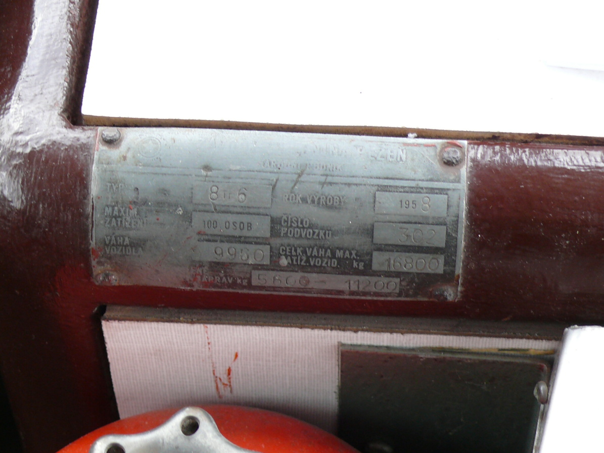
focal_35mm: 103
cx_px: 302
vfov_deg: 14.4
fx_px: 1797
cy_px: 226
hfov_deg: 19.1
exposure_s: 1/30
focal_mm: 13.4
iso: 125
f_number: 3.2
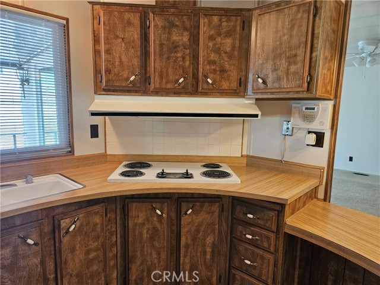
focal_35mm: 23
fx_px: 252
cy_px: 142
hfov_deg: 73.9
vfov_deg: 58.9
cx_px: 190
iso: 250
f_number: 1.8
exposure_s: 1/120
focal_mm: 5.4
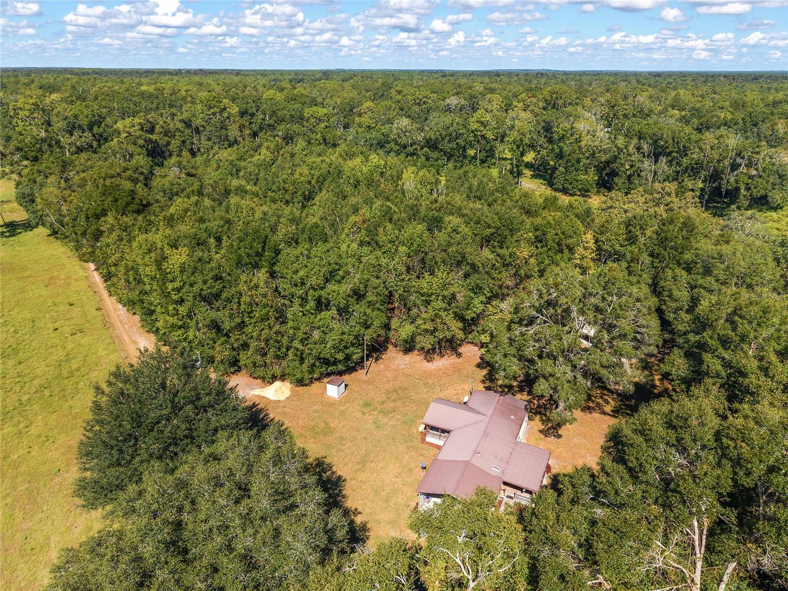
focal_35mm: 24
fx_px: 546
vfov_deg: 56.8
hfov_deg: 71.6
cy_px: 296
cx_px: 394
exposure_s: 1/3200
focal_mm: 8.67
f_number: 1.8
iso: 190
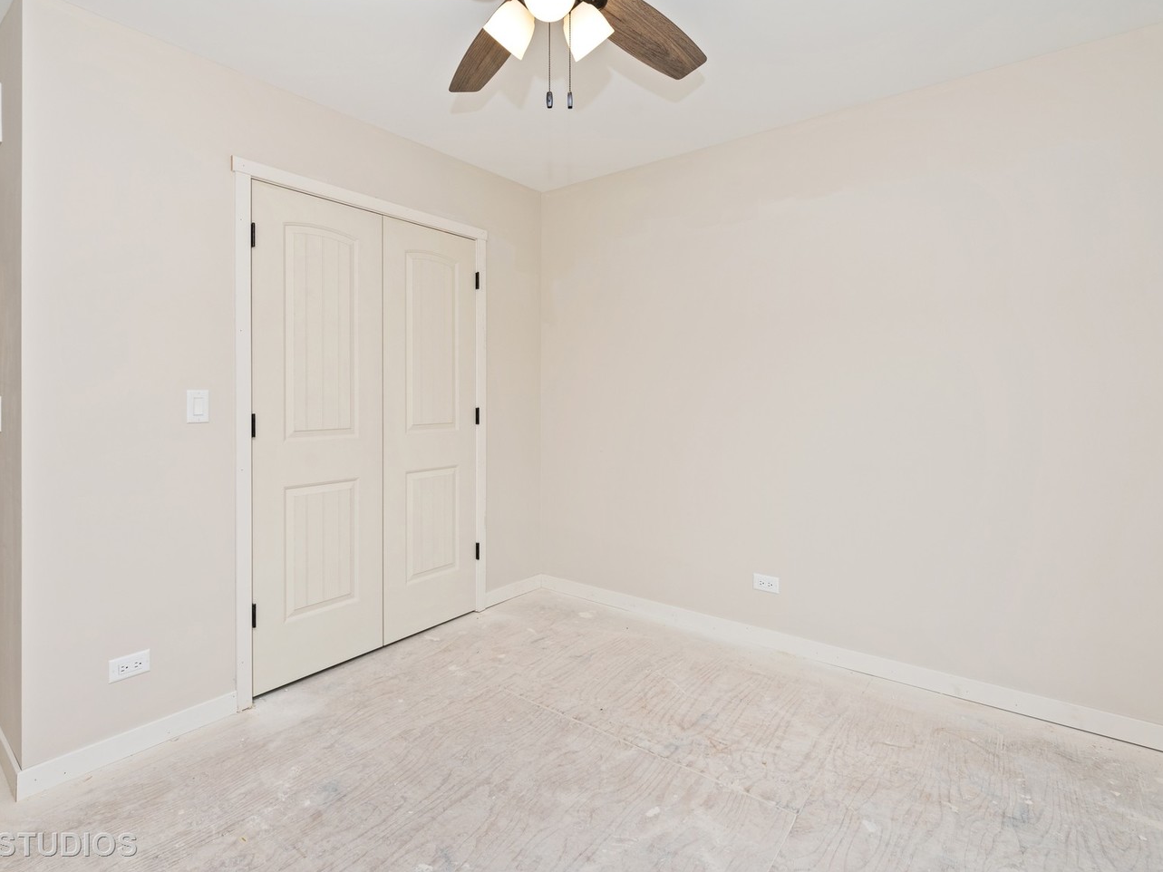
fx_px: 571
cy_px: 405
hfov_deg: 90.9
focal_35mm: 17
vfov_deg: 74.6
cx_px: 544
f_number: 8
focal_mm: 14
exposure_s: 1/50
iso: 200
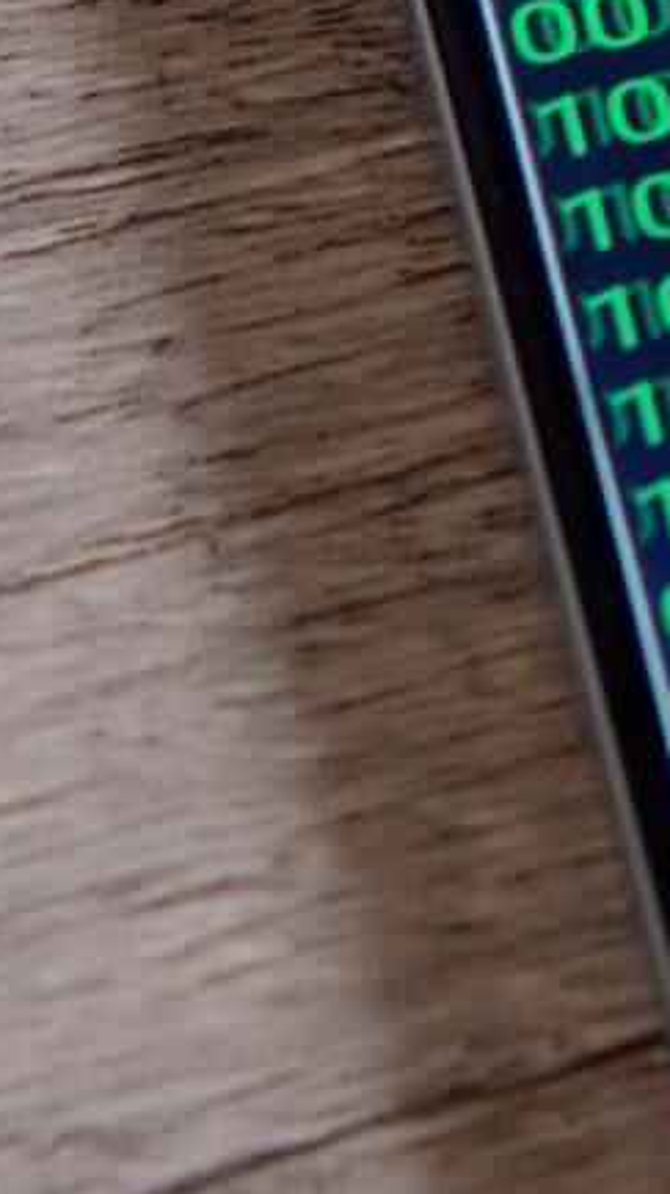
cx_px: 1883
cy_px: -396
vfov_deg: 7.6
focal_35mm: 279
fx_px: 8827
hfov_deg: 4.2
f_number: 2.8
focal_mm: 30
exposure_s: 1/200
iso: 100
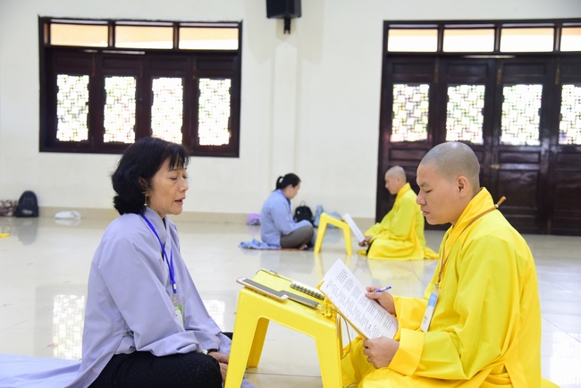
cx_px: 290
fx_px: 646
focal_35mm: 40
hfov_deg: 48.4
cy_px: 194
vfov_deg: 33.4
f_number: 4
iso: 800
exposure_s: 1/25
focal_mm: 40
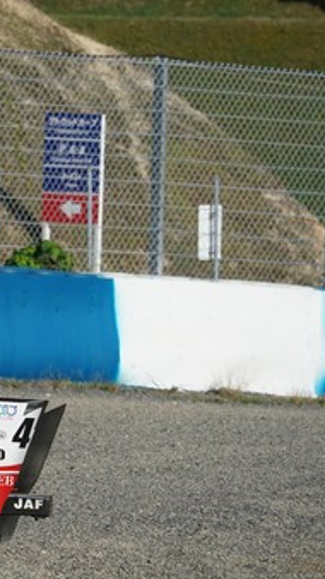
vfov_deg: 2.6
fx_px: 12707
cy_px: 214
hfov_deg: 1.5
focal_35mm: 829
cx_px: -272
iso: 200
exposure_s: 1/800
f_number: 8
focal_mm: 371
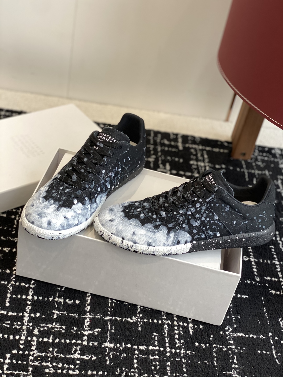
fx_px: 567
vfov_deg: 36.8
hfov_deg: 28.0
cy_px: 188
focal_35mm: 52
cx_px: 142
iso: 64
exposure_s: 1/122
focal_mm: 6
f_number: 2
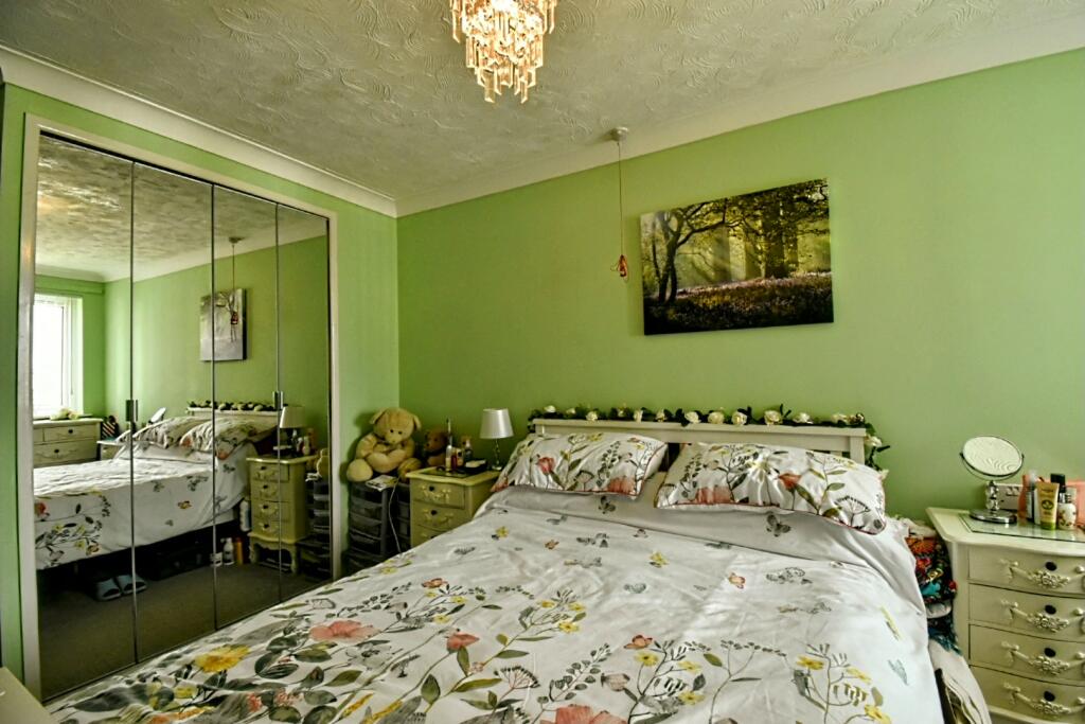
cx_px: 542
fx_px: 452
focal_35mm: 15
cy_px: 362
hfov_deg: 100.4
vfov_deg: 77.3
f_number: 8
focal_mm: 10
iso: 3200
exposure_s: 1/250
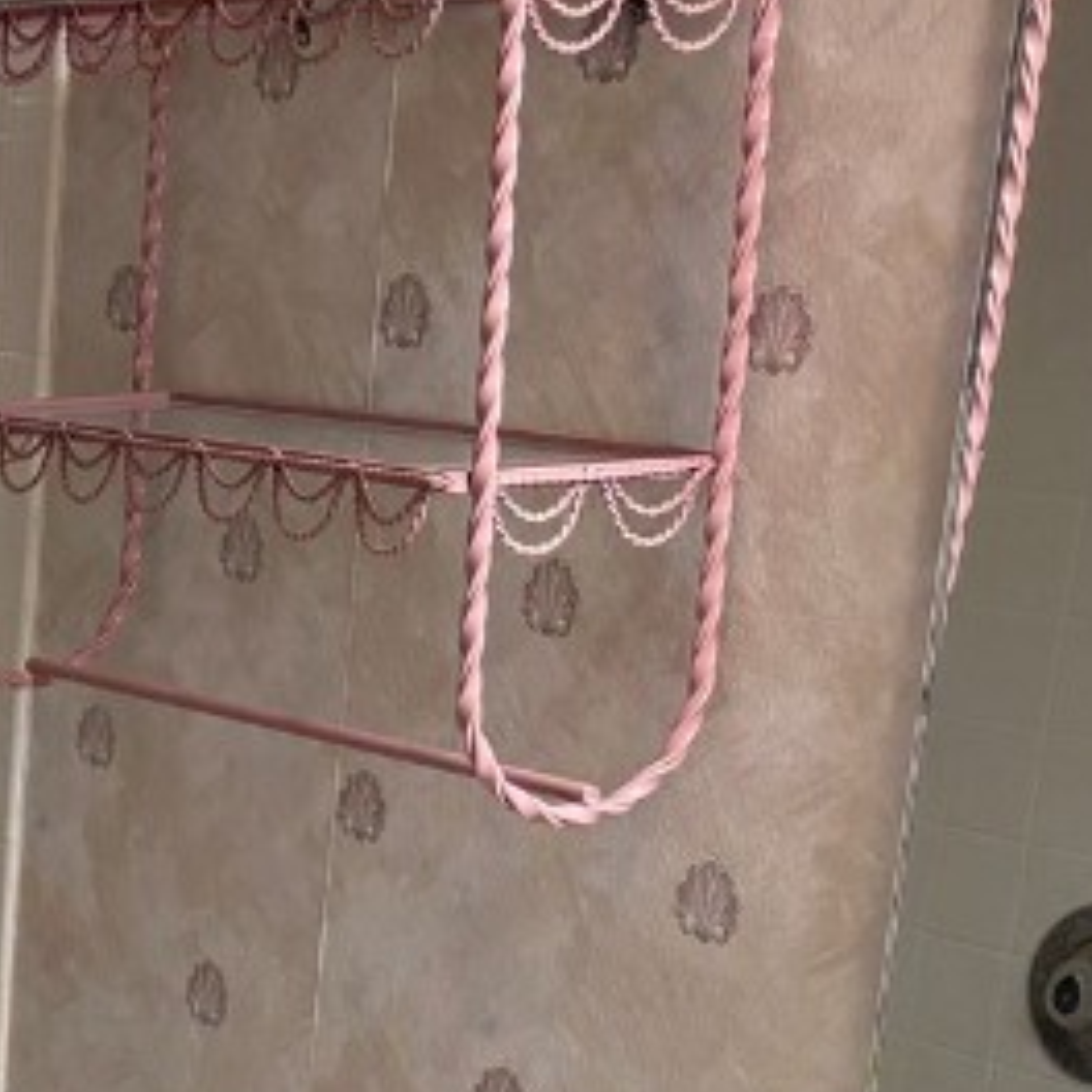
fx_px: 3176
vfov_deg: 18.9
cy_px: 1146
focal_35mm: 89
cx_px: -641
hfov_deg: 17.2
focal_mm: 5.96
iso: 125
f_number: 1.6
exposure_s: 1/120
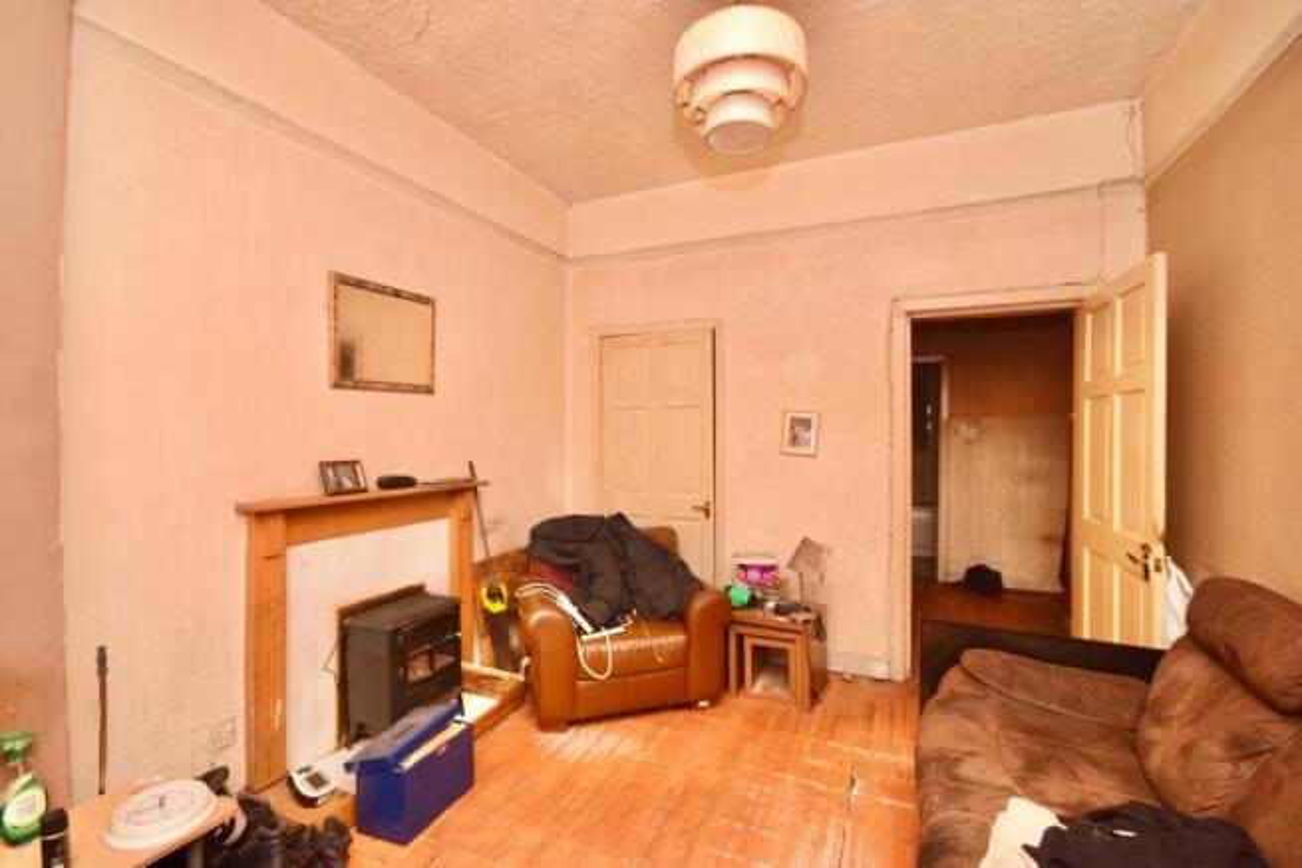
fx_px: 543
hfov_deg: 100.4
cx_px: 651
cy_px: 434
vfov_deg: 77.4
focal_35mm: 15
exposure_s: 1/50
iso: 800
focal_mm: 10
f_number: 5.6
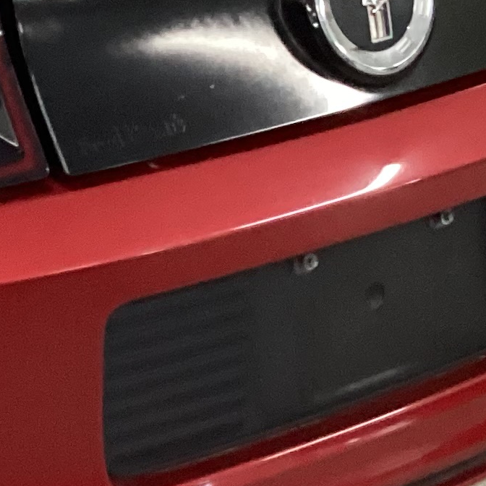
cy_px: 48
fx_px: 2113
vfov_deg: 13.0
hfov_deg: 12.3
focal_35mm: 133
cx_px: -294
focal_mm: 3.3
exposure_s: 1/40
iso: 320
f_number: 2.4
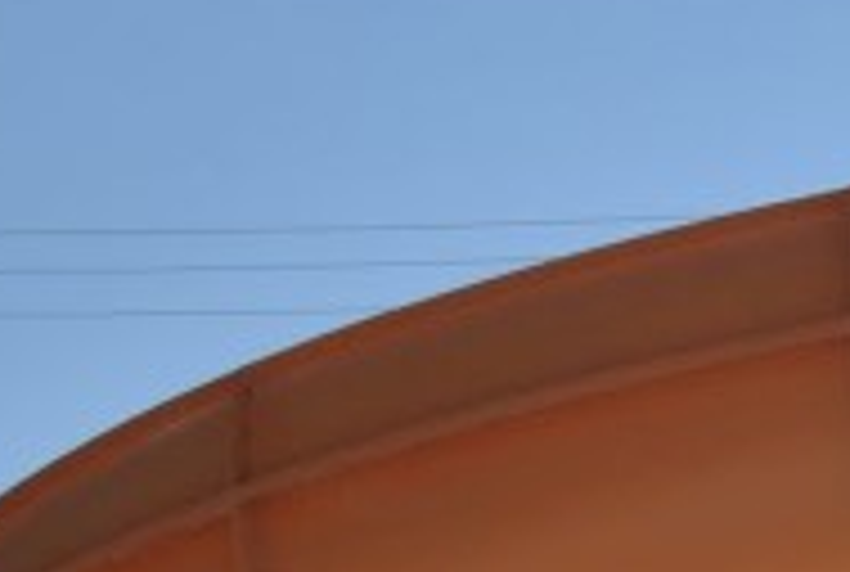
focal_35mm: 191
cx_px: 1360
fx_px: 4521
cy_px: 1446
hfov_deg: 10.3
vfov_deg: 6.8
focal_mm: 21
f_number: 10
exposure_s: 1/400
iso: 100
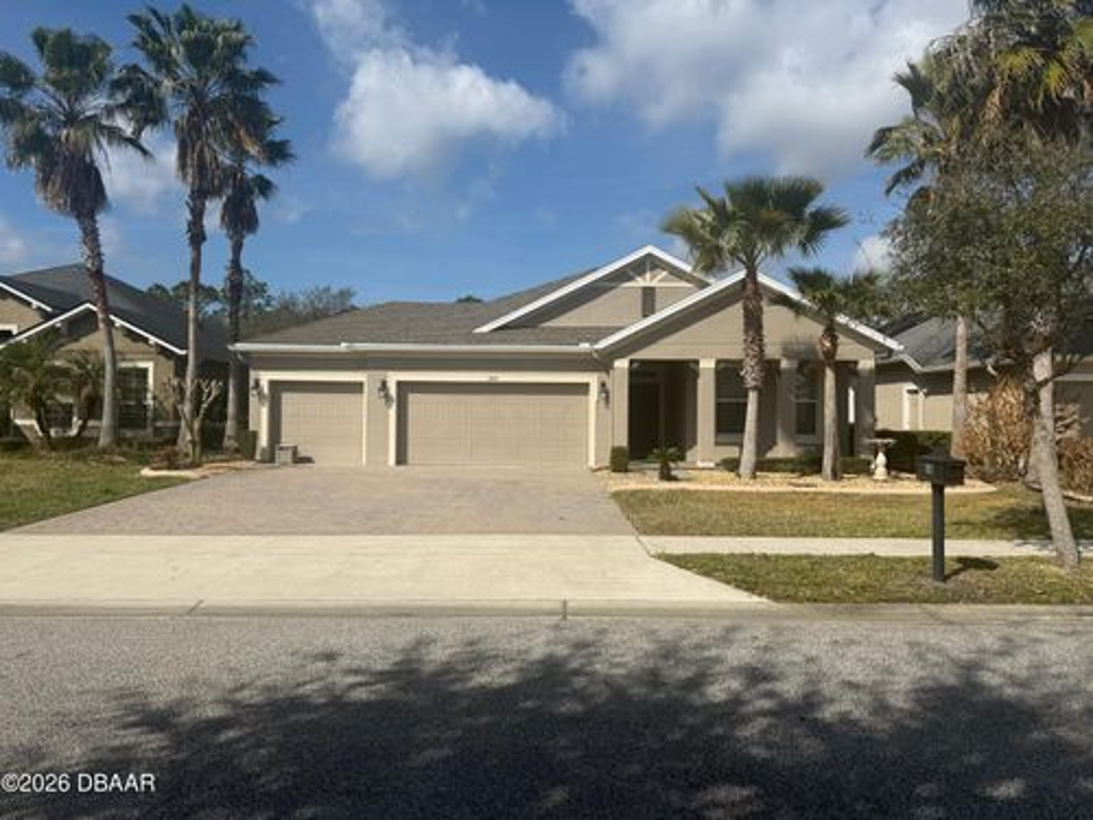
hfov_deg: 71.6
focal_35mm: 24
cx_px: 546
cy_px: 410
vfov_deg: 56.8
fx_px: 758
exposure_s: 1/8130
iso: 80
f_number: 1.78
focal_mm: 6.76
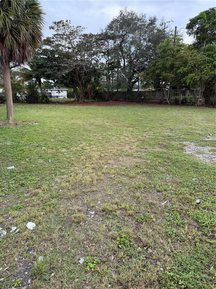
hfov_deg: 56.8
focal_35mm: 24
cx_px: 108
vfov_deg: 71.6
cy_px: 144
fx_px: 200
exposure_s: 1/813
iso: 100
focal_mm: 6.76
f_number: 1.78
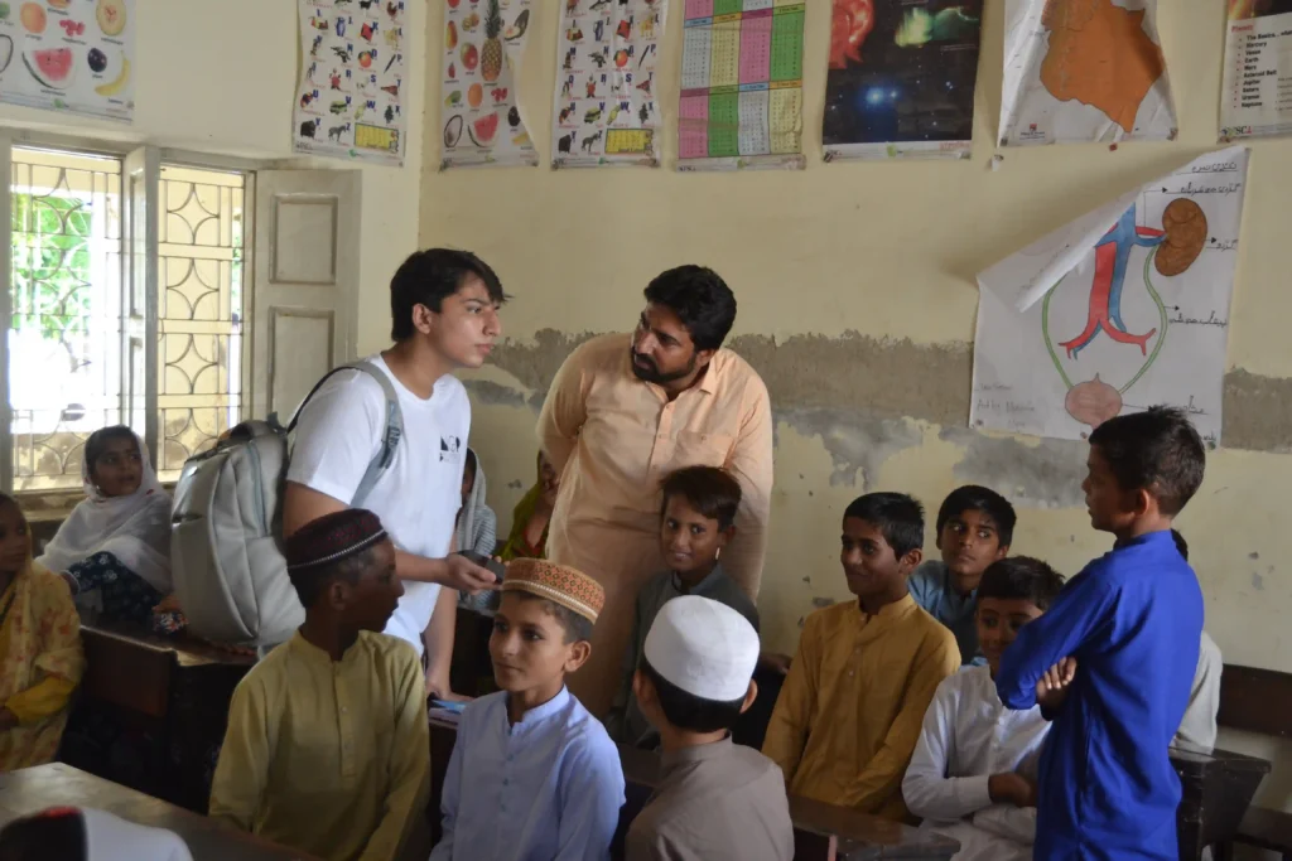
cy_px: 430
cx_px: 646
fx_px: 1507
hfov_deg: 46.4
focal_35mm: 42
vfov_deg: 31.9
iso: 400
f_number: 4
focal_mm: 28
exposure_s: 1/50
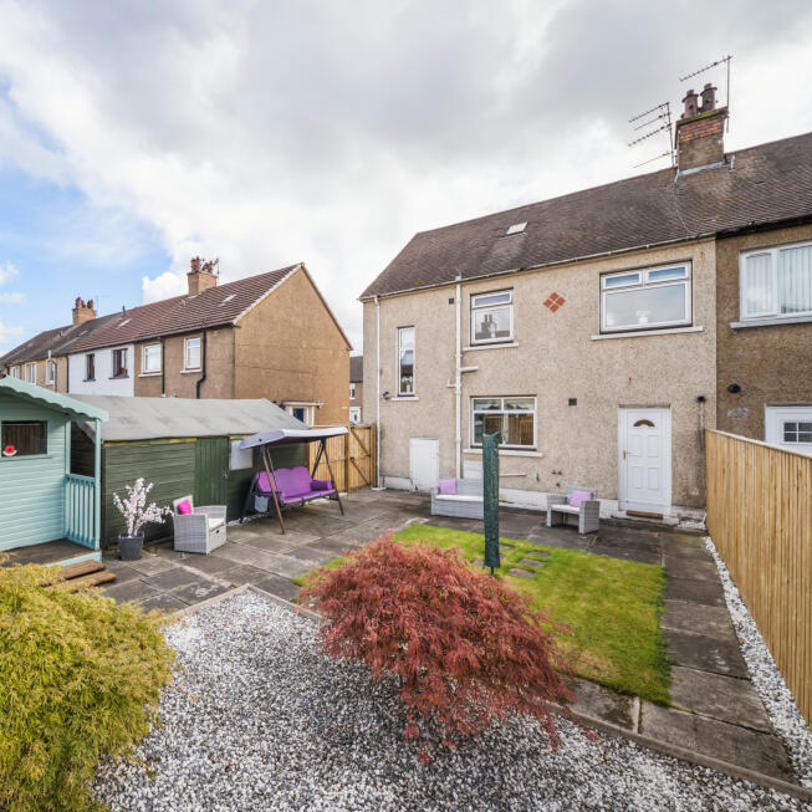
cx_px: 310
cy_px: 405
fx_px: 425
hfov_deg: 85.9
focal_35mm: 16
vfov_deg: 87.4
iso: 160
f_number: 8
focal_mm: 12
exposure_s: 1/250
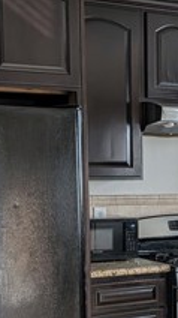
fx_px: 664
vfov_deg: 26.3
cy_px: 260
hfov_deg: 14.8
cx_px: 209
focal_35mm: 79
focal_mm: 6.9
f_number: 1.68
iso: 121
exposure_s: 1/456
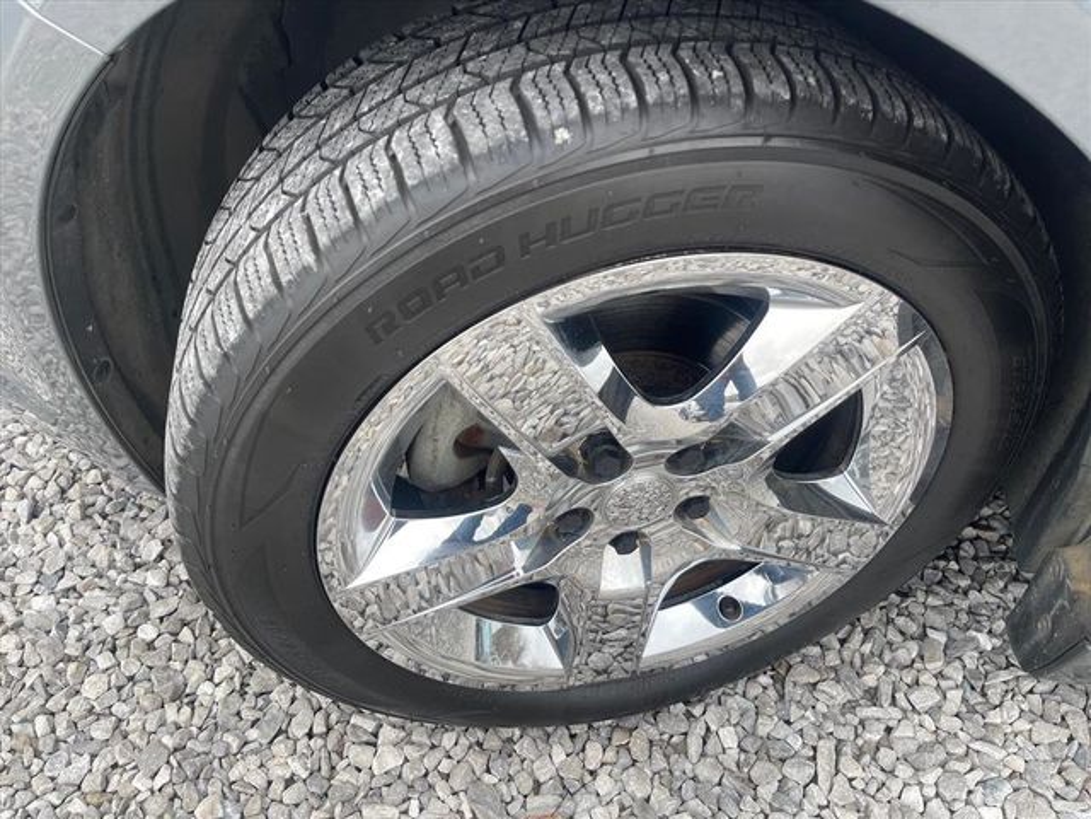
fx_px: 819
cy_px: 410
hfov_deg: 67.3
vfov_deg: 53.1
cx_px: 546
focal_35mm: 26
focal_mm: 5.1
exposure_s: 1/142
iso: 32
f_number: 1.6
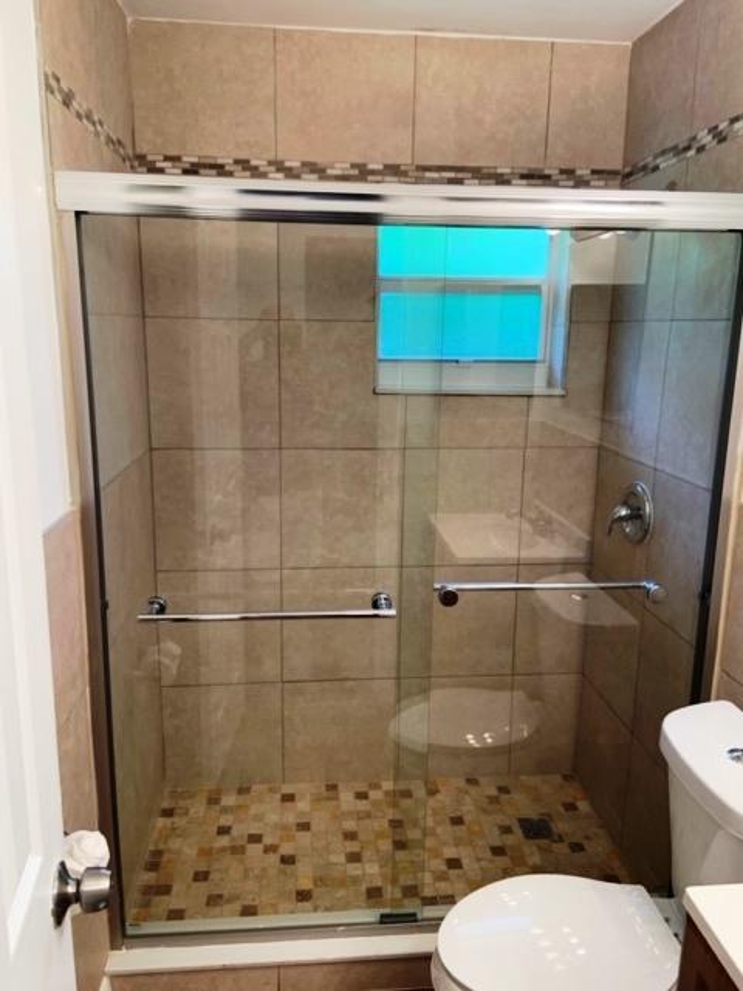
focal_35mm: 26
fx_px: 744
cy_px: 496
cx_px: 372
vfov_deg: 67.3
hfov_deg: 53.1
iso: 64
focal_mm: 4.25
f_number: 1.8
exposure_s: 1/60
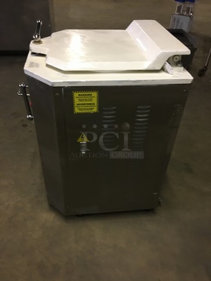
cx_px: 106
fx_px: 236
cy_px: 140
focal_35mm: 29
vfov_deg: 61.7
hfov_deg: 48.2
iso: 80
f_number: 2.2
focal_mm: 4.15
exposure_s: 1/10
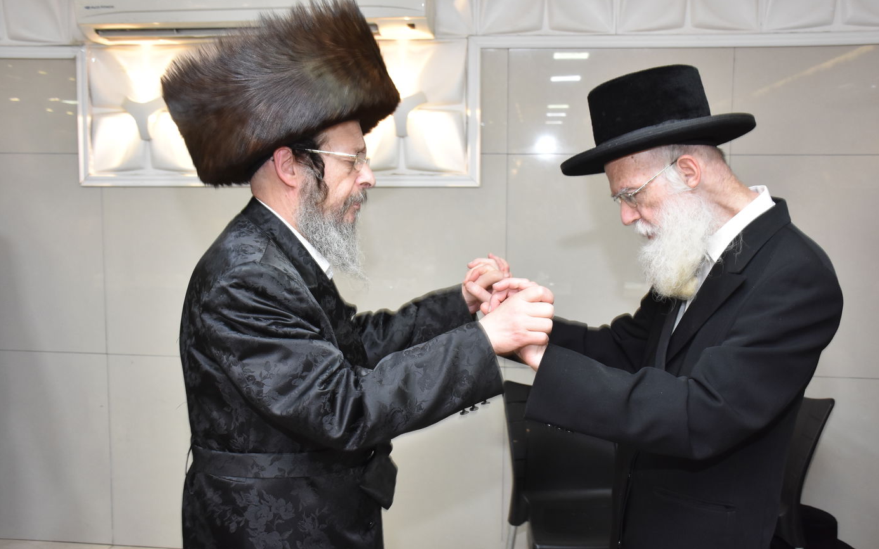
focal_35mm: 36
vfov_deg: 35.8
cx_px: 442
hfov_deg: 54.6
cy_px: 267
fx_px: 851
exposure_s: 1/80
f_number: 5.6
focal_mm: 23
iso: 1250
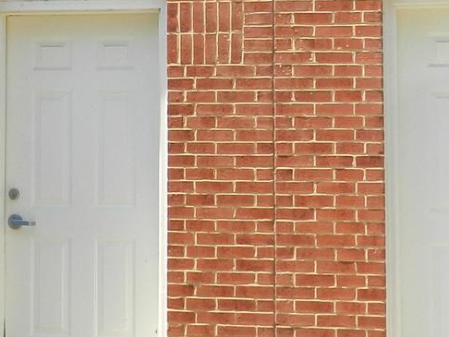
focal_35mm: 160
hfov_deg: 12.1
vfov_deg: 9.2
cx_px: -94
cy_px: -17
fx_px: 2076
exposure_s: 1/400
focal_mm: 6.7
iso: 160
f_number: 4
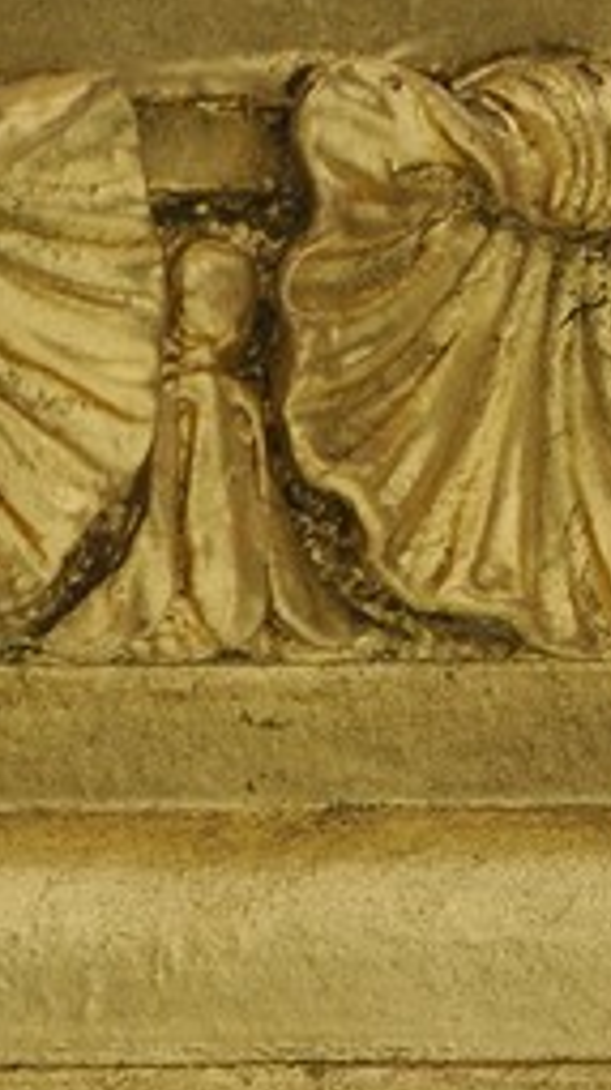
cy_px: 2415
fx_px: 36087
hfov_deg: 1.0
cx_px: -1019
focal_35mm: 1250
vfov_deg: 1.7
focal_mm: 190
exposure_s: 1/160
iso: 400
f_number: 10
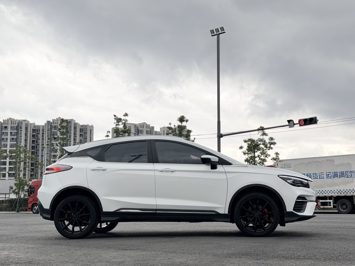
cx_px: 178
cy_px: 133
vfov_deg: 30.3
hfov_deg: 39.7
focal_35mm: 48
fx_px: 492
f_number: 1.78
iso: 100
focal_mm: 6.76
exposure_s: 1/719
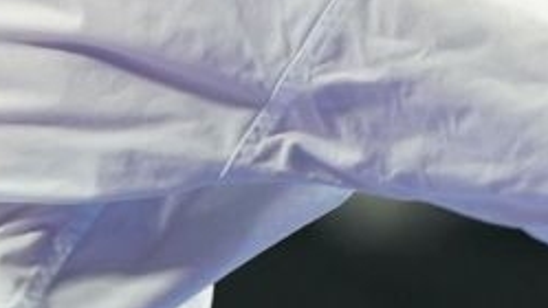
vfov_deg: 0.4
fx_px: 44009
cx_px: 350
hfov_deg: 0.7
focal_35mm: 3029
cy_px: 381
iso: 1600
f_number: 2.8
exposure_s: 1/500
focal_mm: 400
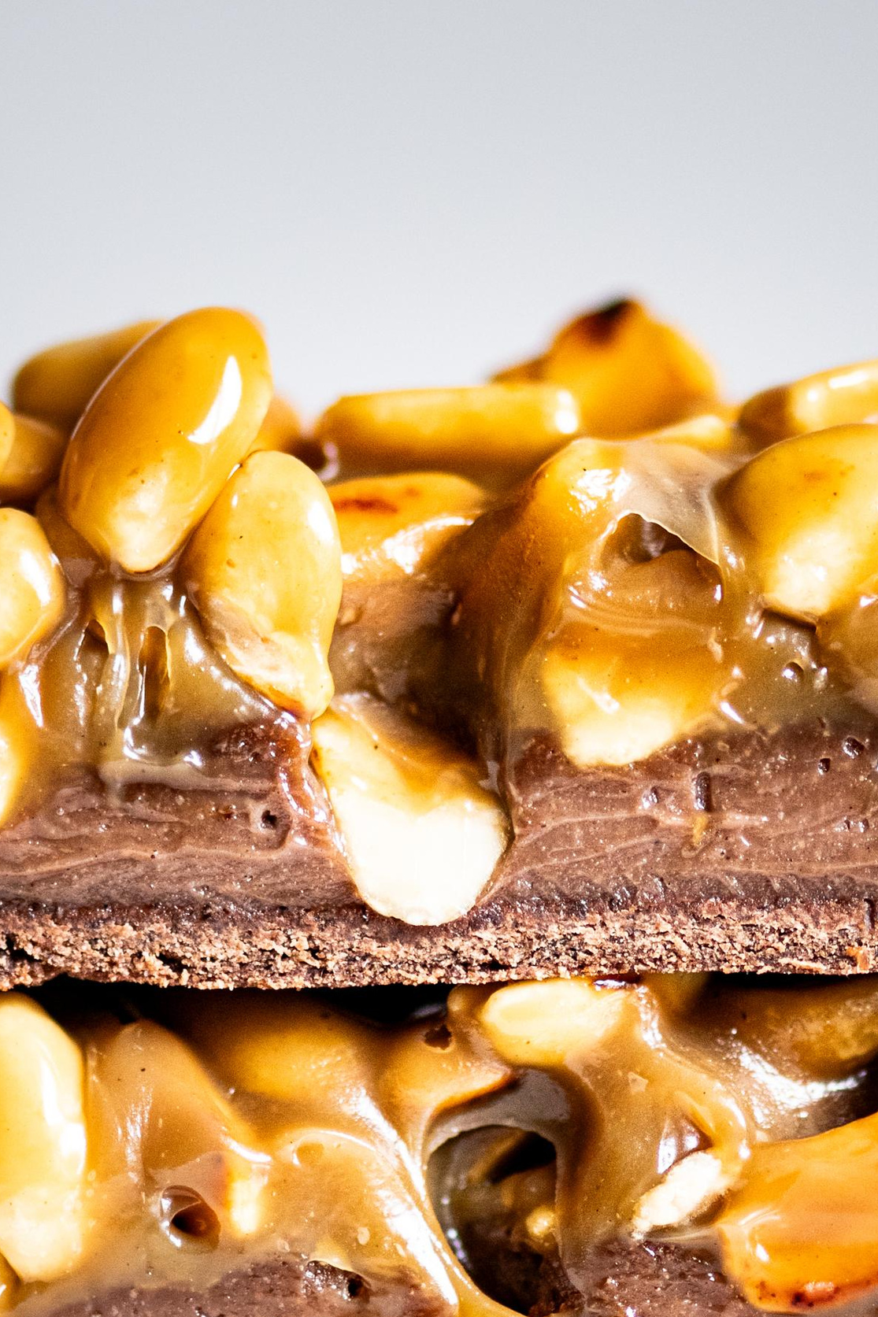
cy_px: 927
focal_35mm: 241
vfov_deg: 8.5
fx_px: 8818
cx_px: 430
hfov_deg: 5.7
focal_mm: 105
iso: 400
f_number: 3.2
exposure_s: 1/200
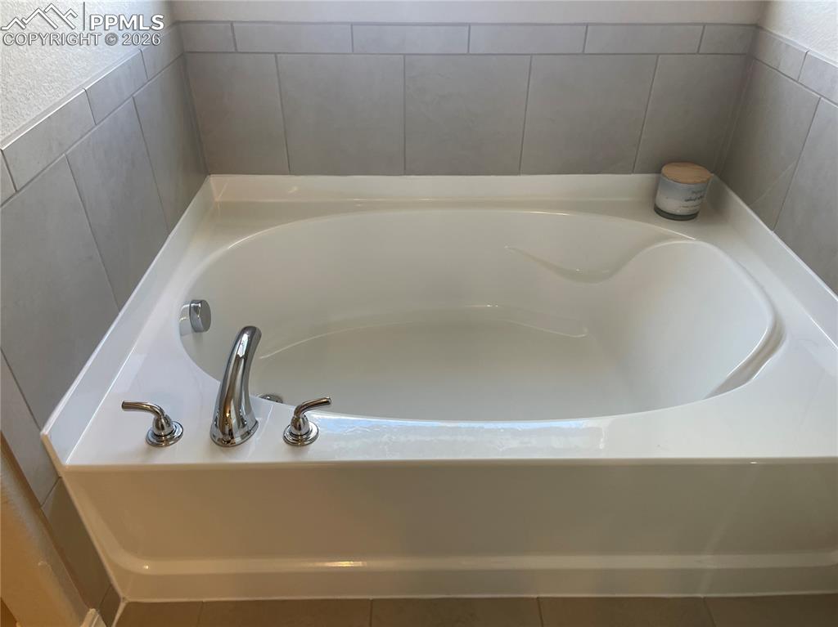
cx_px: 419
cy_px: 314
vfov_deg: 53.0
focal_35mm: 26
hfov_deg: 67.3
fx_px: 629
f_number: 1.6
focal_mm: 5.1
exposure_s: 1/120
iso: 125
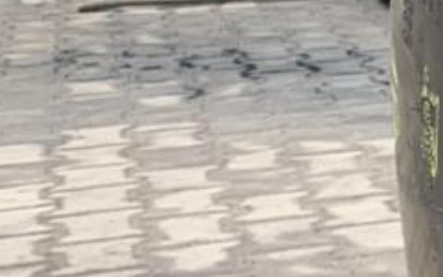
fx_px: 1654
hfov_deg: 12.3
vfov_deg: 9.4
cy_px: 362
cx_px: 1047
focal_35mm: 137
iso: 25
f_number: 1.8
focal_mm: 4.25
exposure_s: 1/122
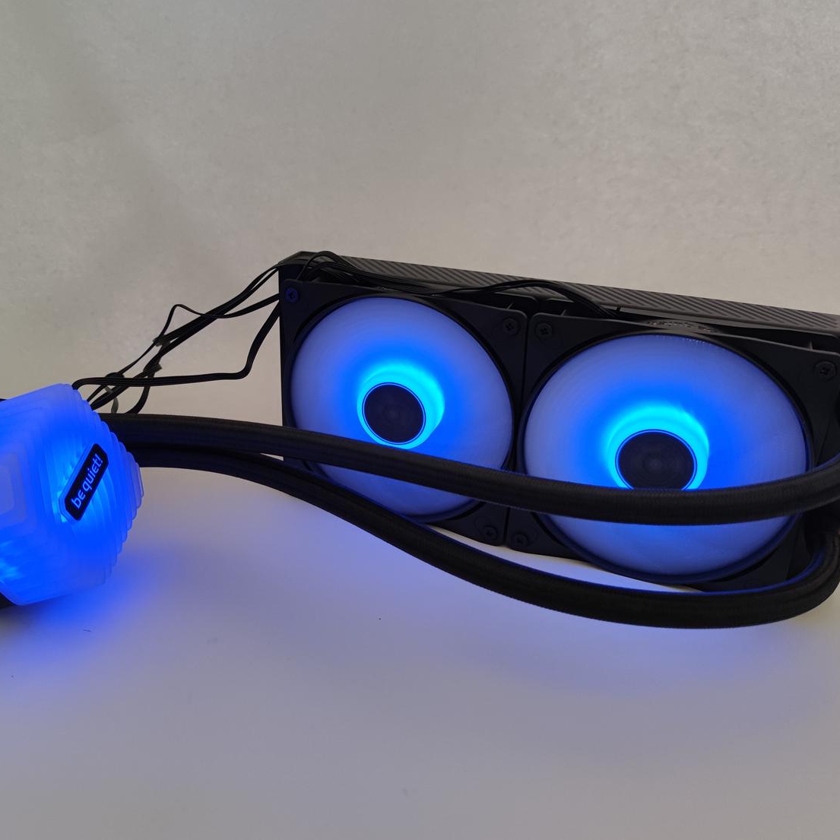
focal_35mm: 30
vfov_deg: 54.0
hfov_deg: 53.8
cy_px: 415
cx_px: 356
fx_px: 824
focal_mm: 6.78
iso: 121
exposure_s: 1/77
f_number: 1.85
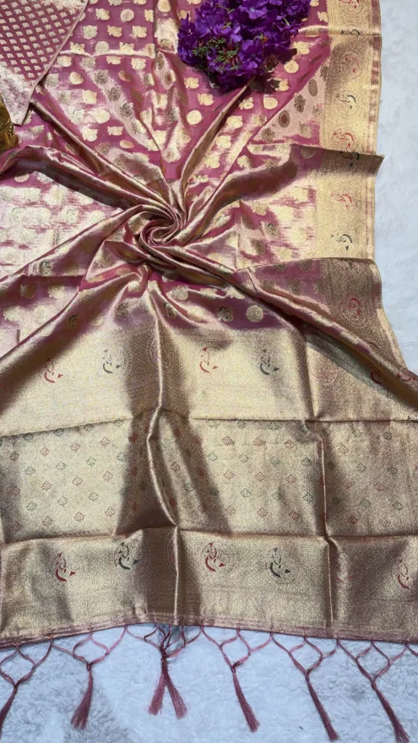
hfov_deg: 39.6
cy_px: 368
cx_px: 135
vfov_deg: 66.1
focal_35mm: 29
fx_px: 571
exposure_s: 1/102
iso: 40
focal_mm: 5.96
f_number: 1.6
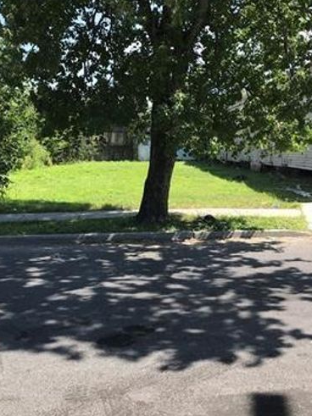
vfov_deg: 48.8
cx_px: 155
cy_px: 172
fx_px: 457
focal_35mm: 38
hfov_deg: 37.7
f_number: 1.8
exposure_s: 1/833
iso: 20
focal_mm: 3.99
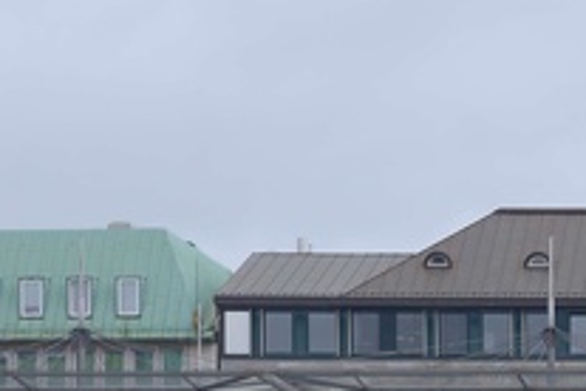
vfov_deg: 6.7
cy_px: 728
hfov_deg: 10.0
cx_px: 912
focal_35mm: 199
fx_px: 3239
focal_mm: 52
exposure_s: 1/400
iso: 250
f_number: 5.6
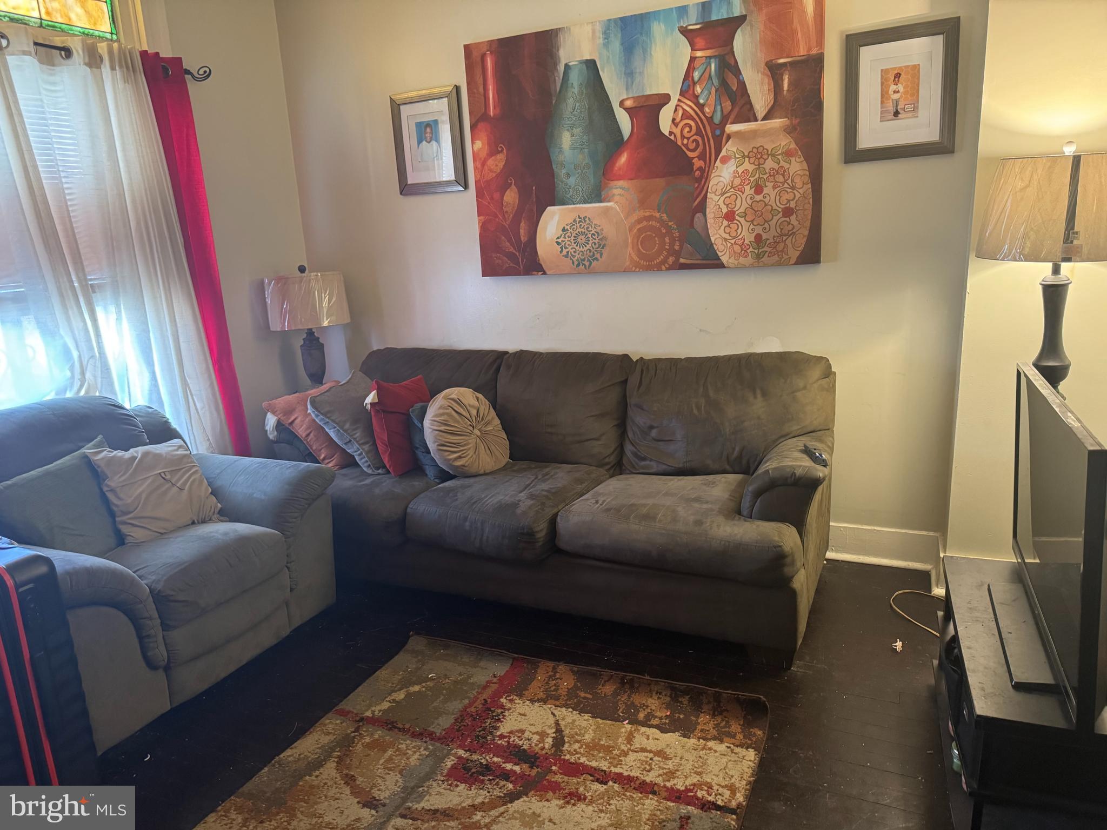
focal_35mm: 24
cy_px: 415
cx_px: 554
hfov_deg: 71.6
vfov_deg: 56.8
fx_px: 768
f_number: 1.78
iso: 640
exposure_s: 1/40
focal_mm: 6.76
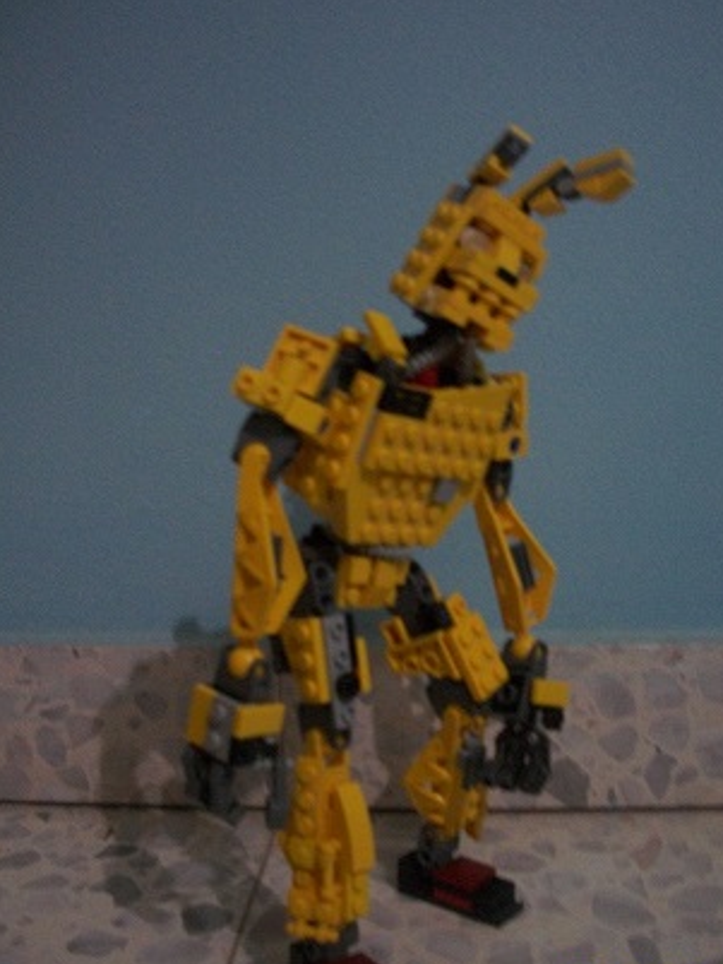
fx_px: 1113
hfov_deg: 36.0
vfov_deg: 46.8
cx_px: 389
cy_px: 498
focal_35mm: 40
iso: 320
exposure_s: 1/8
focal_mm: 6.3
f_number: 3.1
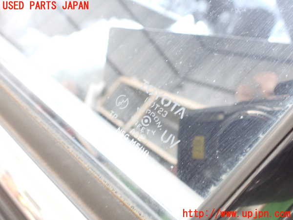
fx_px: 254
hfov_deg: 60.0
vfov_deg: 46.8
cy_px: 110
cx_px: 146
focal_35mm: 30
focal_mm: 5.4
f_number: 2.3
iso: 1000
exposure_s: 1/30
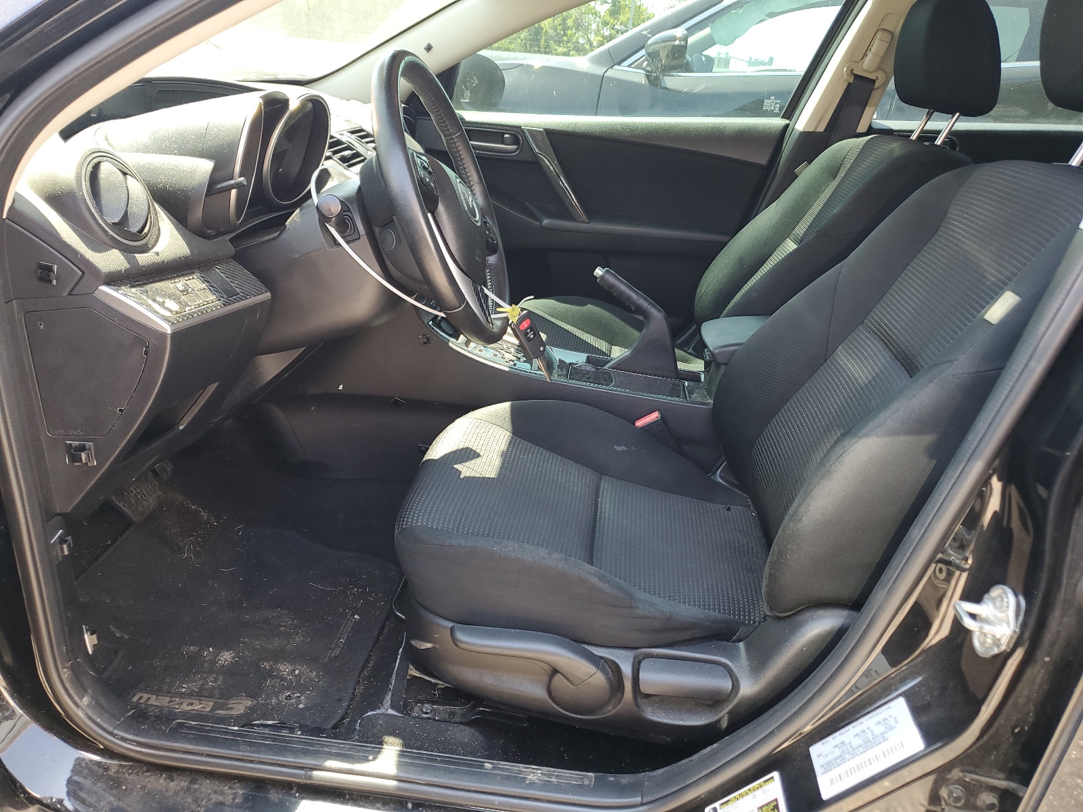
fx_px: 813
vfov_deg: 53.1
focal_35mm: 26
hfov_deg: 67.3
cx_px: 542
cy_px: 406
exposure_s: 1/120
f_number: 1.5
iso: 74
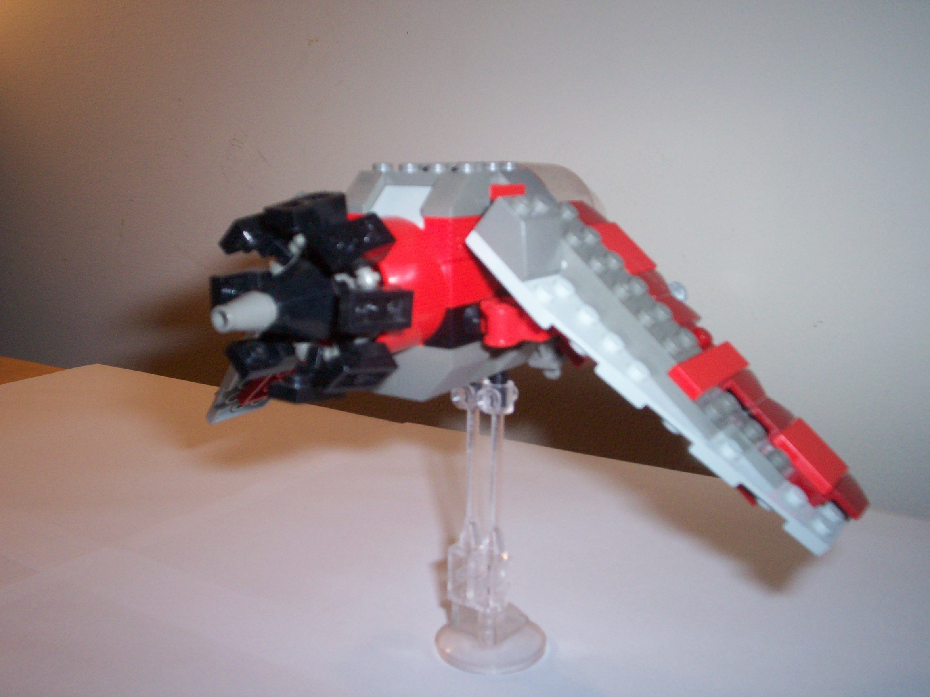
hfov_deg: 51.4
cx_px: 465
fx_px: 967
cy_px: 348
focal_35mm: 36
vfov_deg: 39.7
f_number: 4.5
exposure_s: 1/64
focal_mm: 5.9
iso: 140
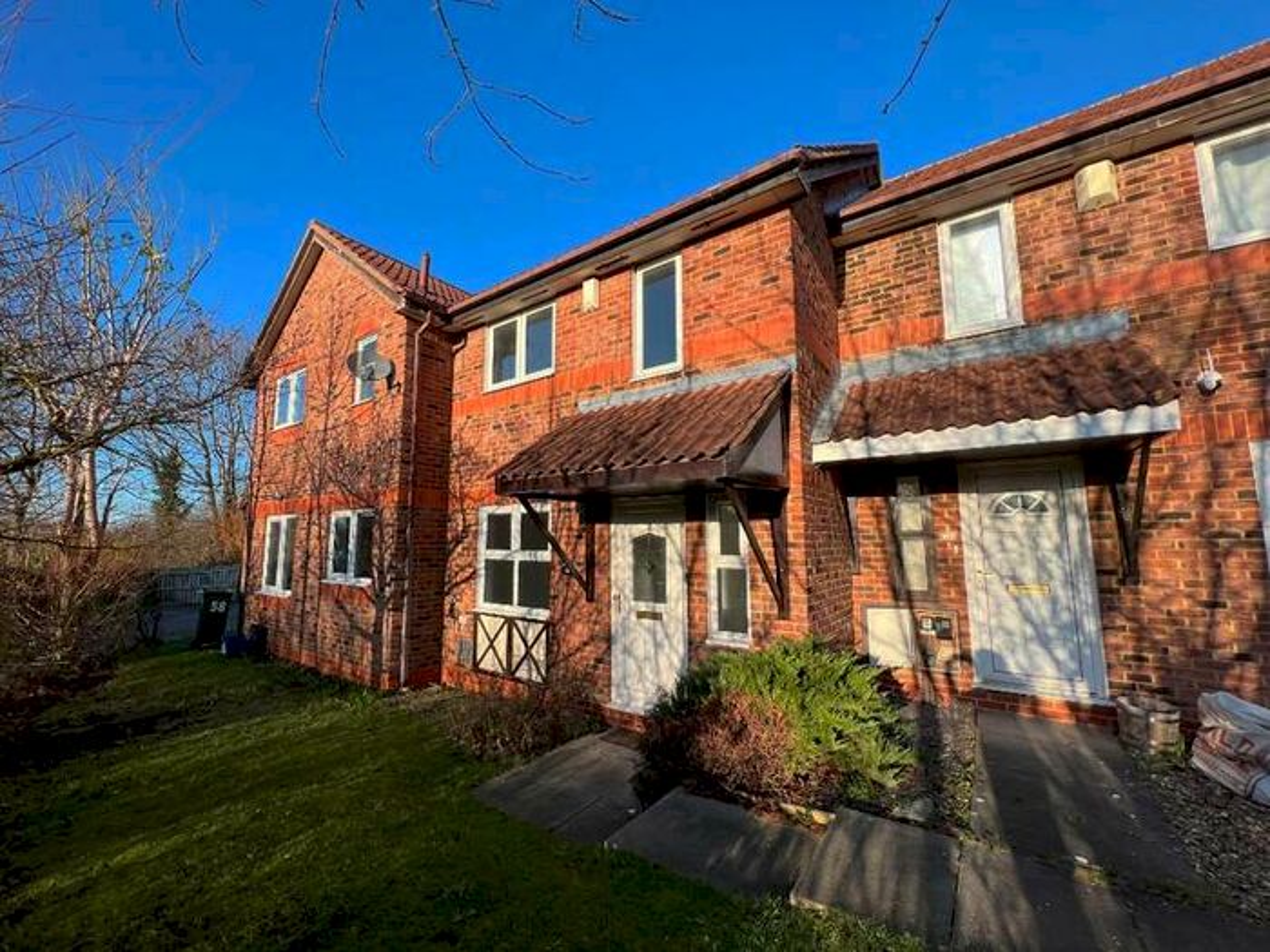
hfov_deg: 106.2
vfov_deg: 89.9
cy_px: 476
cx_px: 635
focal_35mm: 13
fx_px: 477
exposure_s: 1/803
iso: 32
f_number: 1.8
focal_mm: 1.57
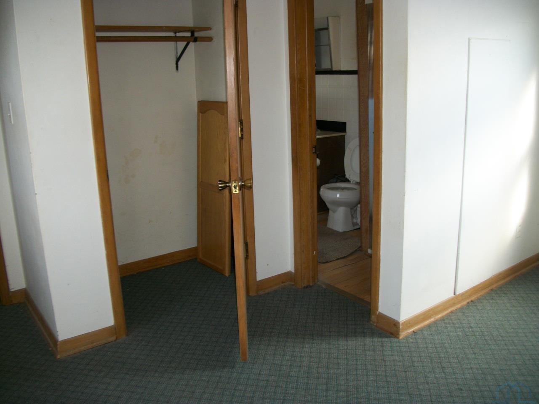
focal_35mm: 32
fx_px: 498
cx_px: 270
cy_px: 202
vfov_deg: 44.2
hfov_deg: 56.8
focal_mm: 5.7
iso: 80
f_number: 2.9
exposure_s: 1/30
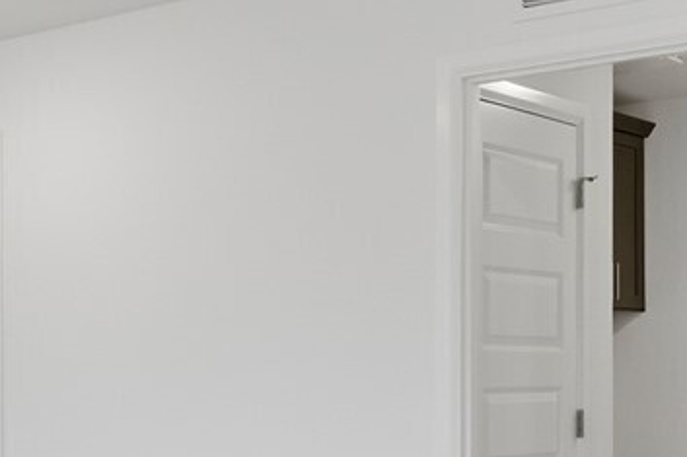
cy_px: 384
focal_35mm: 77
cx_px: -92
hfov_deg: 24.4
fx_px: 1469
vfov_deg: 17.5
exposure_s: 1/40
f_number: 7.1
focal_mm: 16
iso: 100
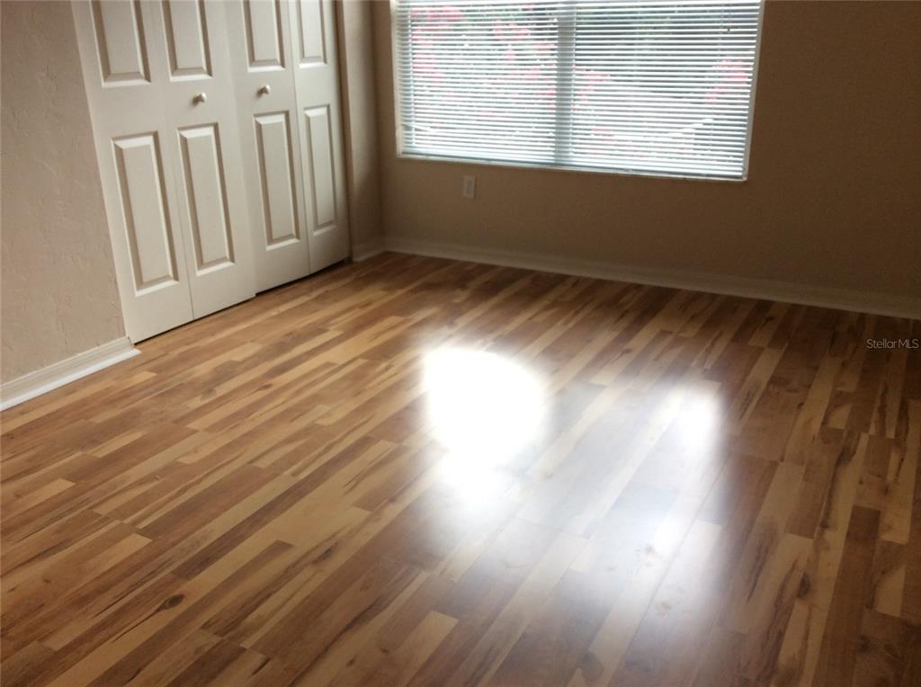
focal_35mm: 33
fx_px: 876
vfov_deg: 42.8
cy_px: 344
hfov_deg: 55.4
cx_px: 460
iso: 40
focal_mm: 3.3
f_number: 2.4
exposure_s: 1/30
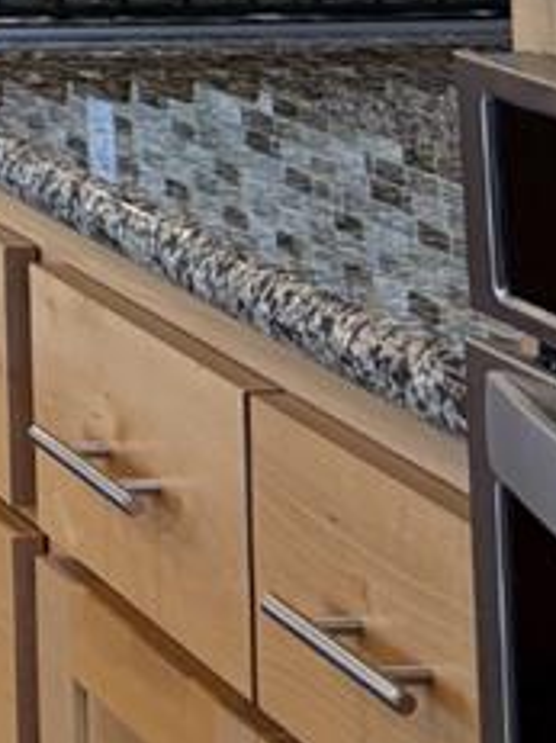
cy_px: -648
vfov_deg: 11.6
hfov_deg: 8.4
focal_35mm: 156
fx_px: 3344
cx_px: -963
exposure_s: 1/120
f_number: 1.78
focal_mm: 6.76
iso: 250
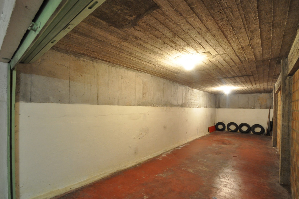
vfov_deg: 73.6
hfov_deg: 96.8
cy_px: 105
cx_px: 145
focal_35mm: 16
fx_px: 133
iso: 1250
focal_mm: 10
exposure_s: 1/2.5
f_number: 8
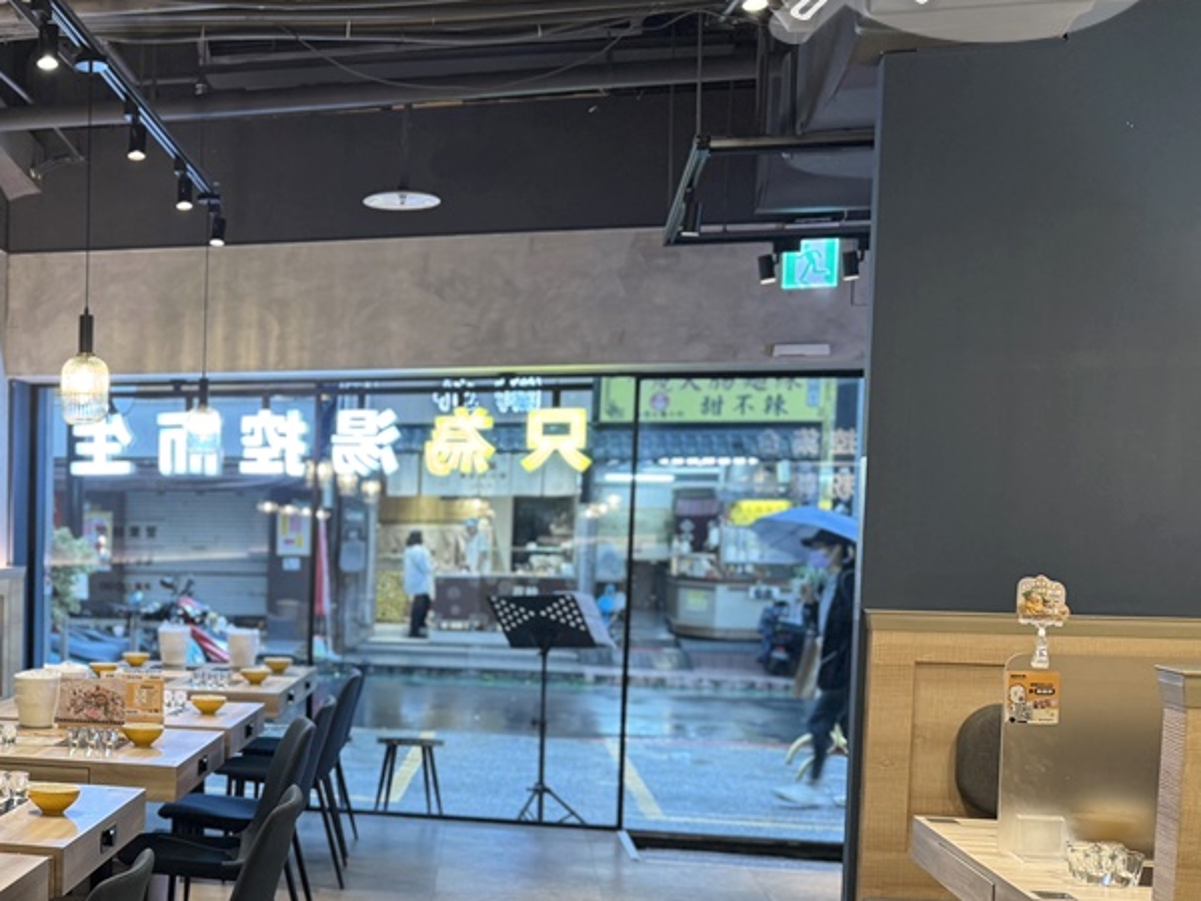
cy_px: 635
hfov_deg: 35.9
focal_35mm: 48
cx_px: 6
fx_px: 1665
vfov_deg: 29.9
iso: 160
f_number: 1.78
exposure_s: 1/60
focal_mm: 6.76
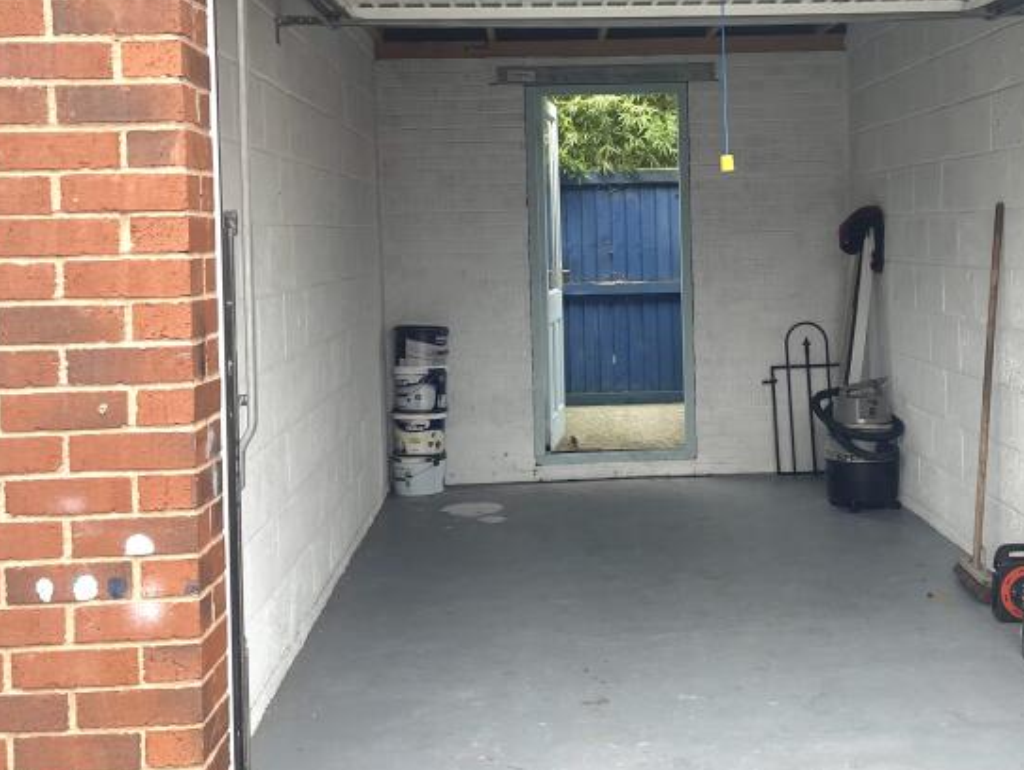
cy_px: 300
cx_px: 643
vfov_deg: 29.6
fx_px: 1450
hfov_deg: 38.6
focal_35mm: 49
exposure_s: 1/312
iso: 32
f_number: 1.6
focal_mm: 4.2
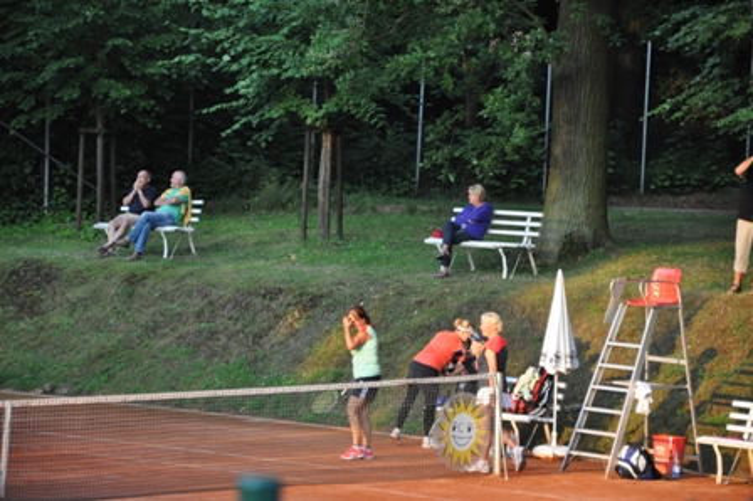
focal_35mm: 158
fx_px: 3292
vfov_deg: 8.7
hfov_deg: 13.0
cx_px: 376
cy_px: 250
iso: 1600
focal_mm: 105
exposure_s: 1/400
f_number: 5.6
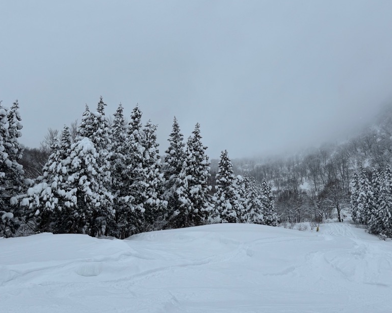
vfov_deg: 47.0
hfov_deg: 57.1
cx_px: 180
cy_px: 172
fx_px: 360
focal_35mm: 31
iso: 80
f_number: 1.78
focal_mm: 6.86
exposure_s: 1/2833
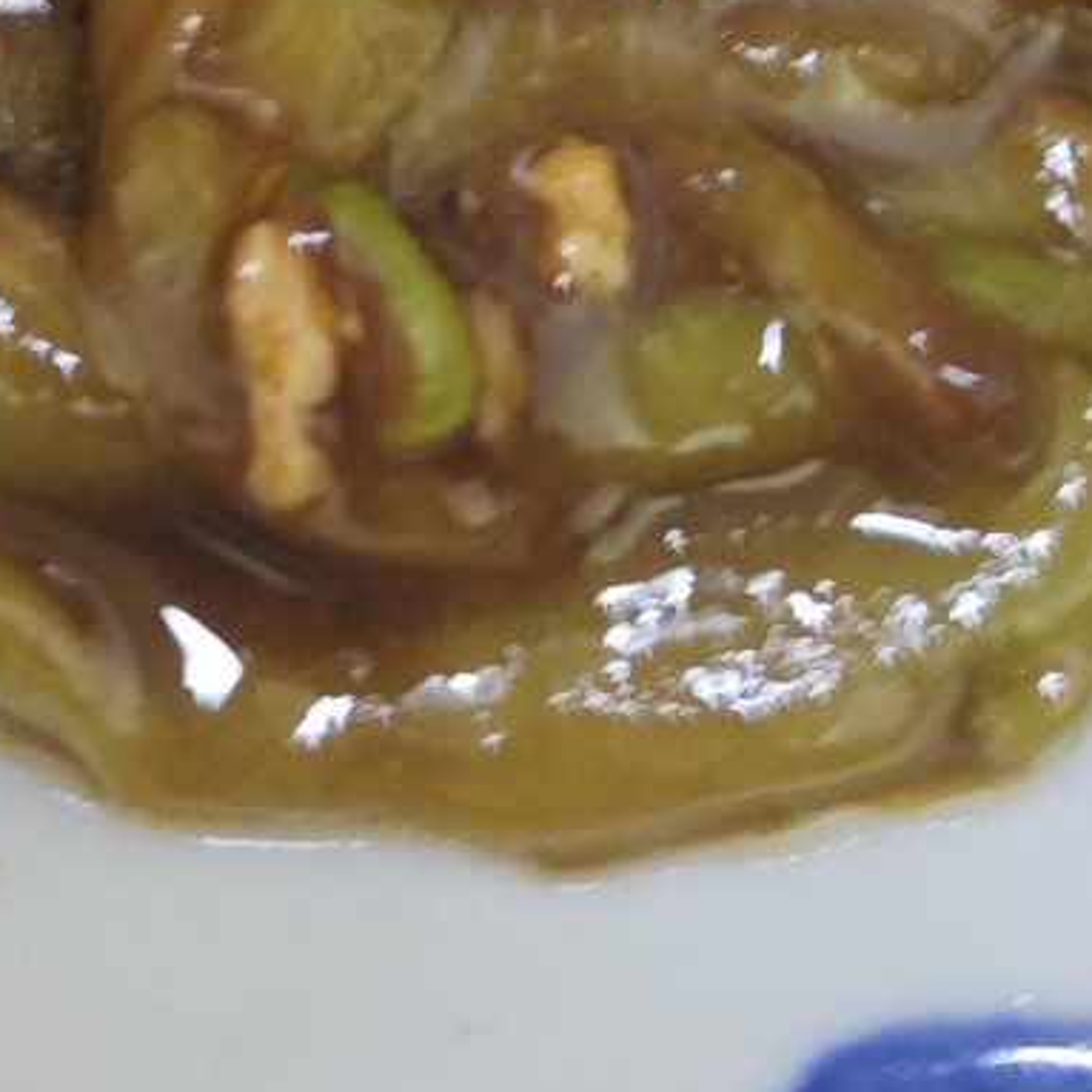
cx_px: -123
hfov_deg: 11.9
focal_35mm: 145
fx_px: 5175
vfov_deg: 10.0
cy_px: -1846
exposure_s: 1/53.2
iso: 250
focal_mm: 6.55
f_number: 1.6
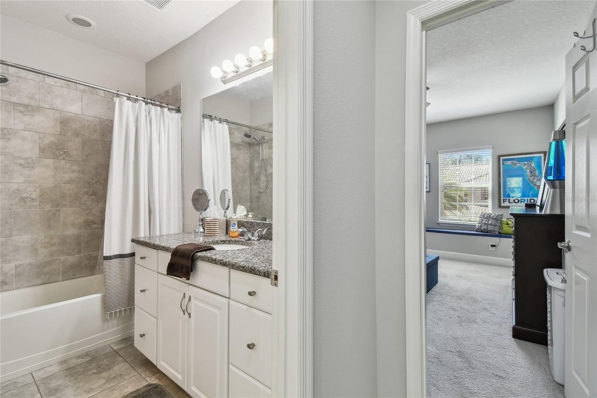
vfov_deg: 77.3
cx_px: 298
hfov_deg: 100.4
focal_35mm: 15
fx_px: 249
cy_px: 199
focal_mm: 10
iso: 100
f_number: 7.1
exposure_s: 1/4
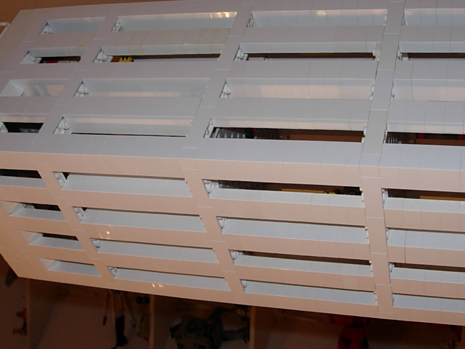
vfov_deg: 27.5
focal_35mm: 53
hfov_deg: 36.2
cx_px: 237
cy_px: 171
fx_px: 712
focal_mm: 7.8
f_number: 4.8
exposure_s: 1/32
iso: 79
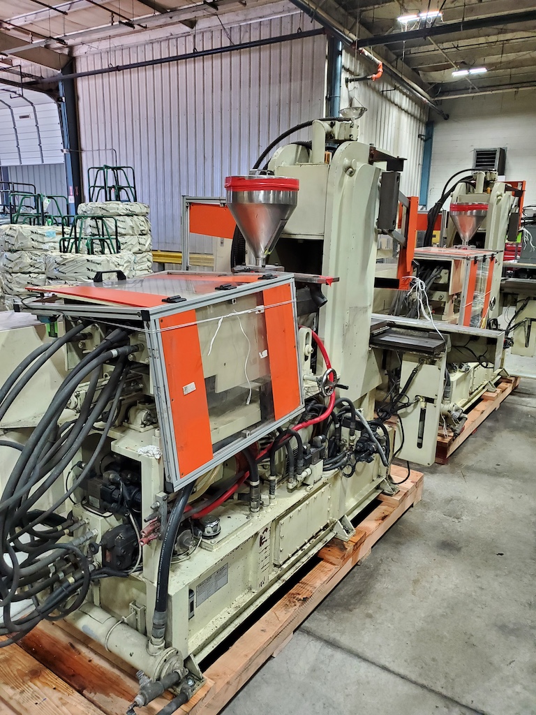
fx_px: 537
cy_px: 358
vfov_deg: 67.3
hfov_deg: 53.1
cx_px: 268
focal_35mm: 26
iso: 320
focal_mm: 4.3
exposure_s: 1/40
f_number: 1.5
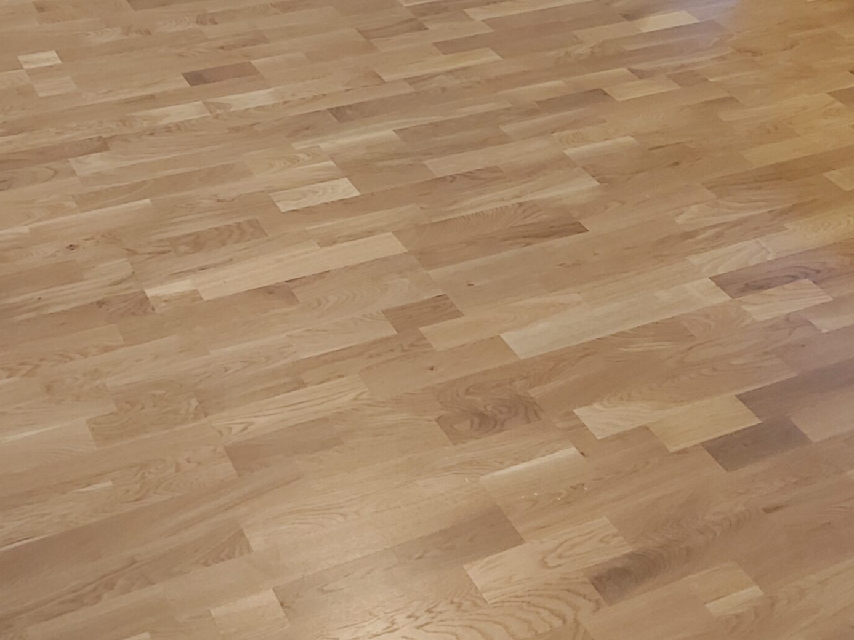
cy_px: 168
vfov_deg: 29.8
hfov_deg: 38.9
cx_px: 248
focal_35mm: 48
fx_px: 1184
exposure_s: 1/25
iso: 500
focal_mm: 3.92
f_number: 1.7
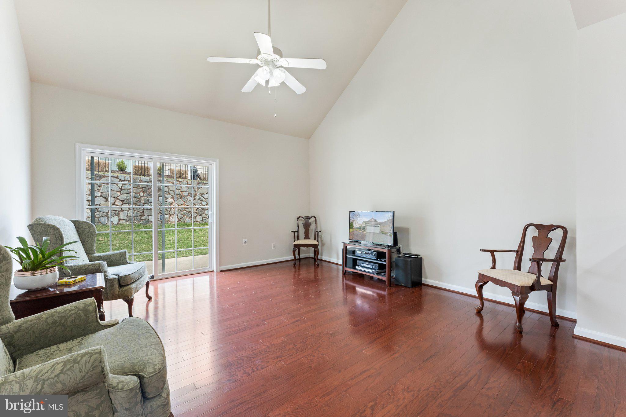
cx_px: 313
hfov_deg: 104.3
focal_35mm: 14
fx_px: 243
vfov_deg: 81.2
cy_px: 208
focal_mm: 14
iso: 500
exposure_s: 1/3
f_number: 8
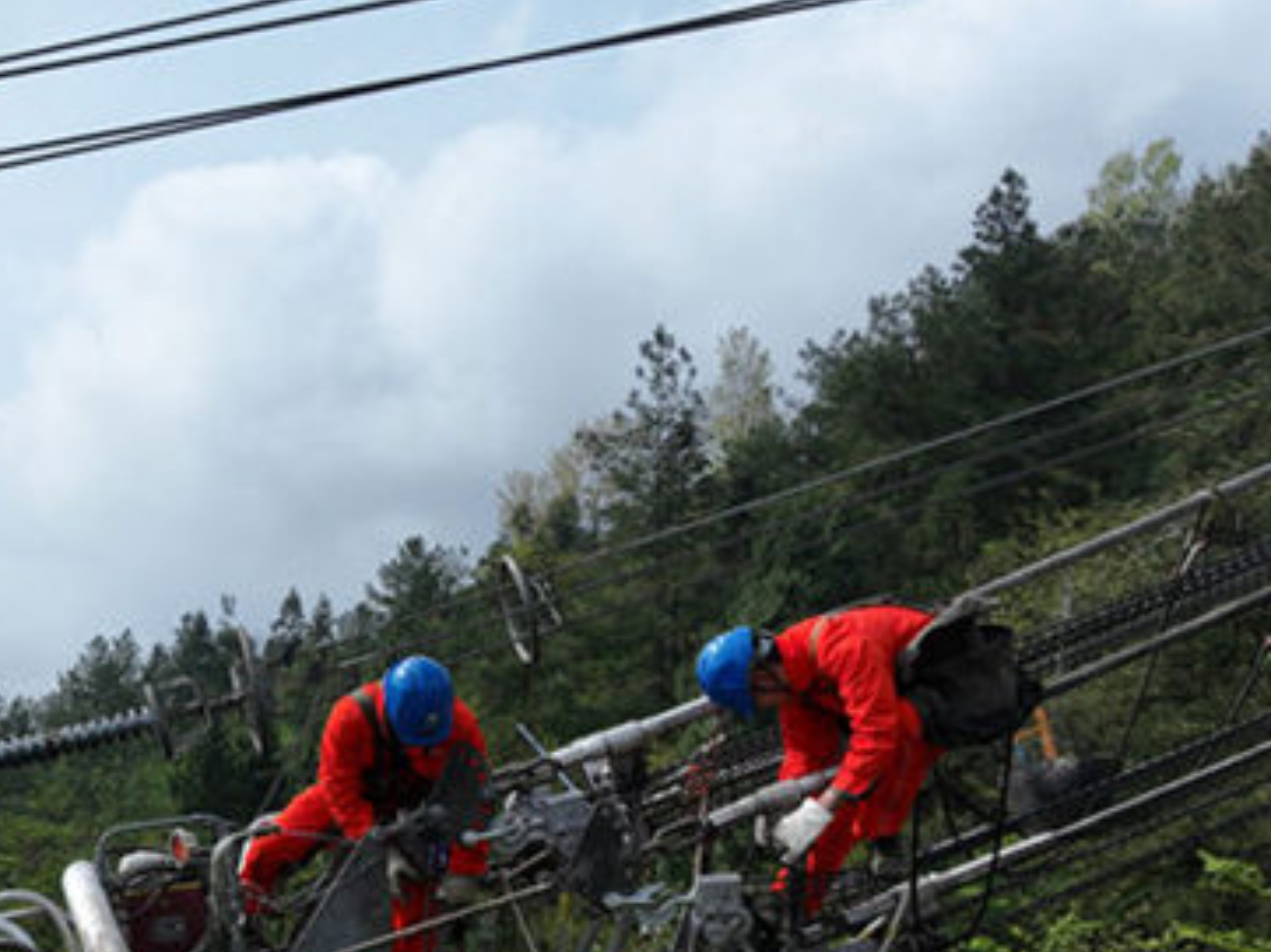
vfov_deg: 25.7
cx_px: -21
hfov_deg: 33.0
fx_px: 1945
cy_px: 1017
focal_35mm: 53
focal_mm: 12.29
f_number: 5
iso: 100
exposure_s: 1/800
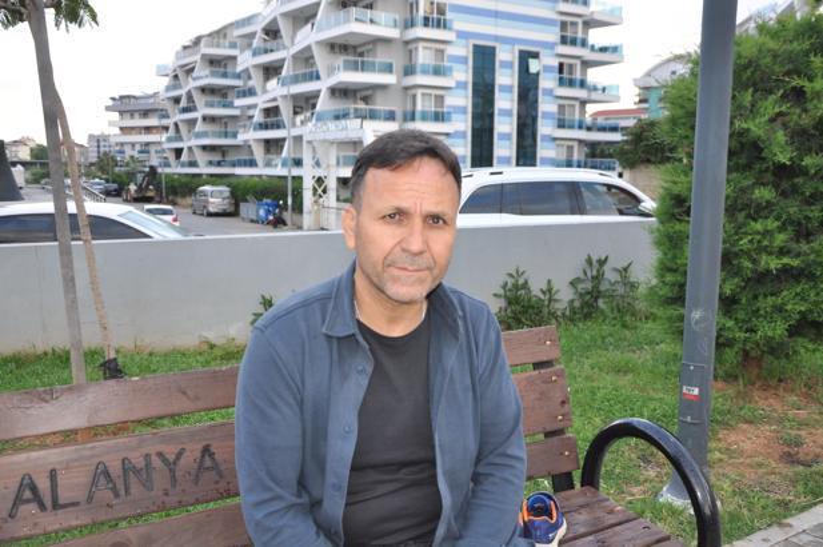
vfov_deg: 39.9
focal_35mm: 33
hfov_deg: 57.3
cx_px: 412
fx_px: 754
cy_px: 274
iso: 400
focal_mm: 22
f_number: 3.8
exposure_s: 1/160
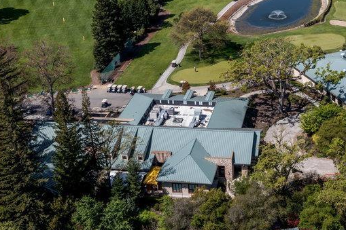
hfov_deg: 35.3
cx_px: 267
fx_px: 528
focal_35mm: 55
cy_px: 50
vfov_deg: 24.3
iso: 100
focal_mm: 10.26
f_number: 5.6
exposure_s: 1/320
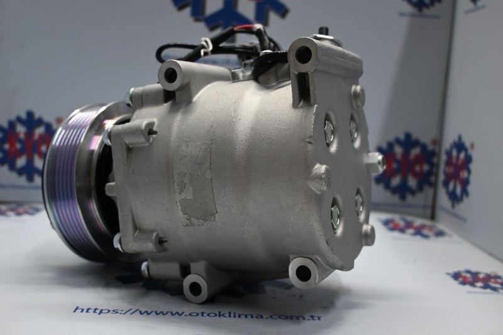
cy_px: 168
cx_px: 252
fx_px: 524
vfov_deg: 35.5
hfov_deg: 51.3
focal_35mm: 38
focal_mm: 25
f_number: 4.2
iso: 900
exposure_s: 1/125
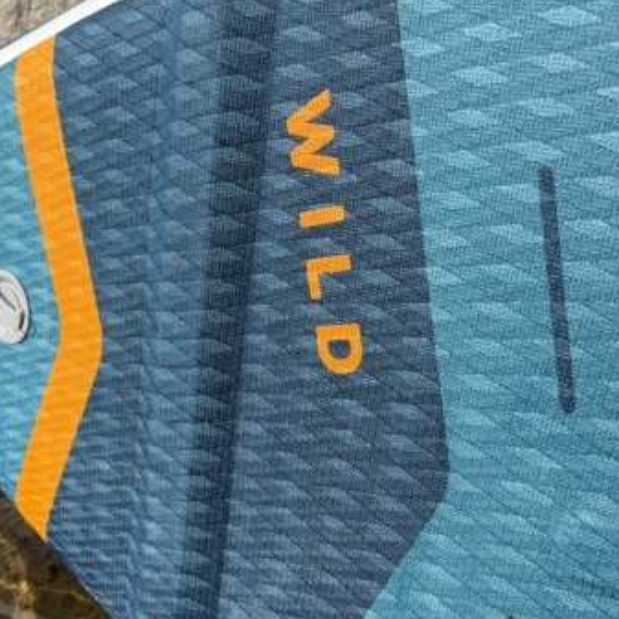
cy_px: 414
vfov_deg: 37.9
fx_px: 890
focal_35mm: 44
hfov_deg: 38.2
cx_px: 241
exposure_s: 1/3145
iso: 80
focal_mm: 6.76
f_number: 1.78
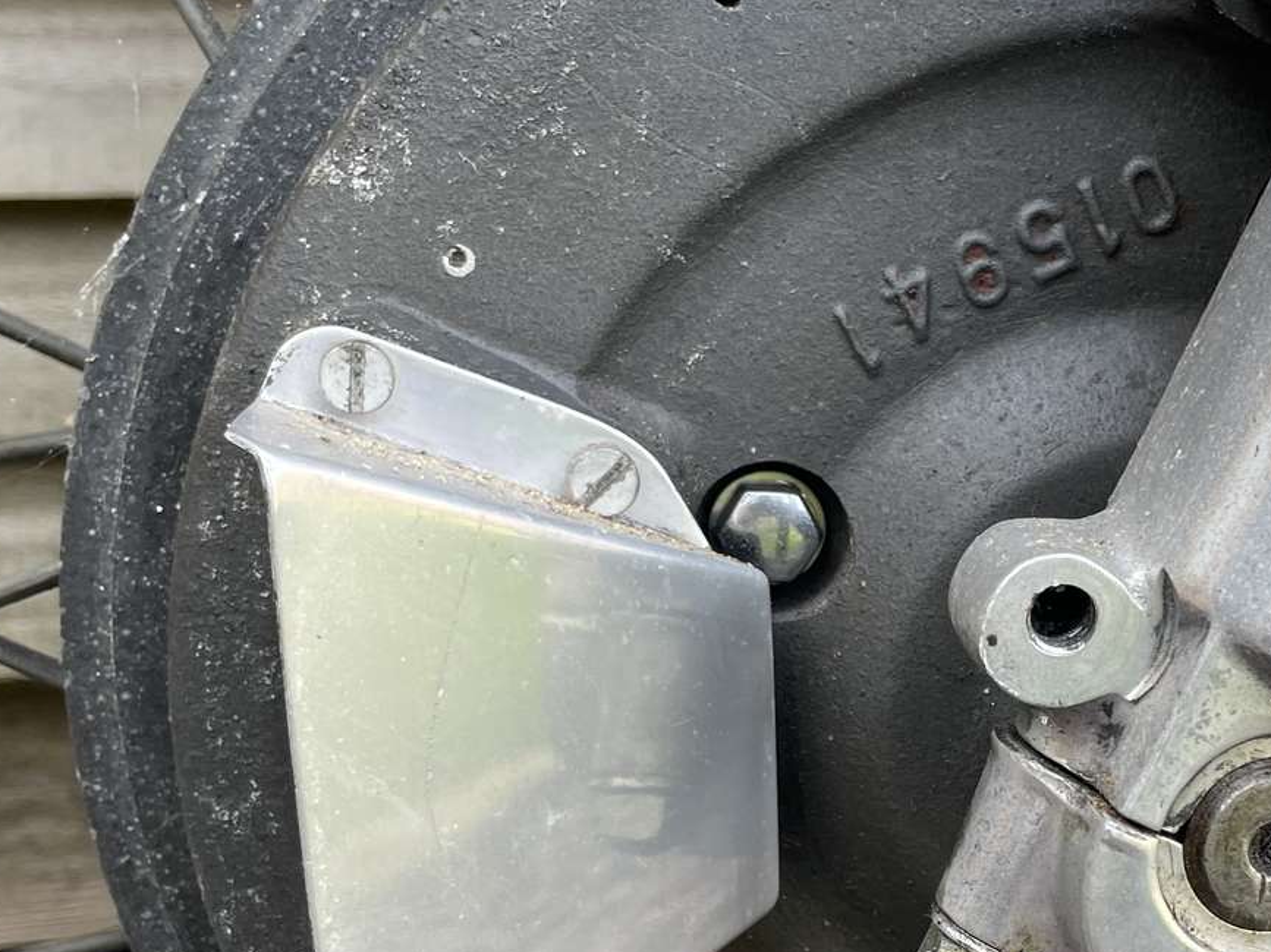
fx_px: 2203
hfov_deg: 31.3
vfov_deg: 24.2
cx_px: 1022
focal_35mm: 60
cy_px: 712
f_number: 1.6
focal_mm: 4.2
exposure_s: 1/121
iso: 32
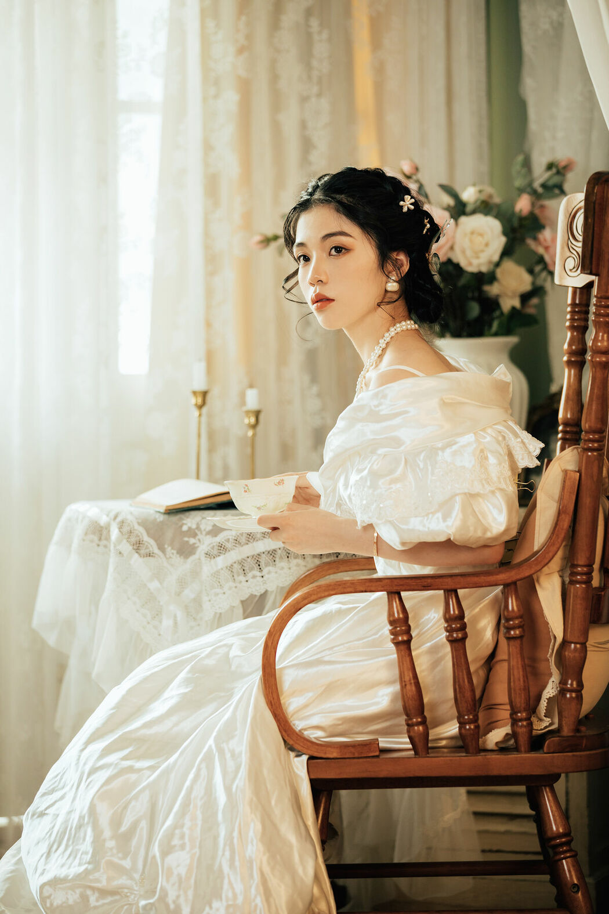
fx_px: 3146
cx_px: 304
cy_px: 457
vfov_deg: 16.5
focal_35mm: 124
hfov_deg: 11.1
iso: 640
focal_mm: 125
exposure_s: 1/200
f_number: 2.8
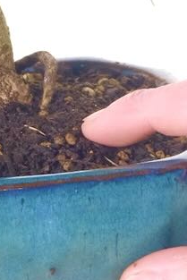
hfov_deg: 2.6
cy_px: -203
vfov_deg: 3.9
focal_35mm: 527
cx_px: -11
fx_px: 4101
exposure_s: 1/15
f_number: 13
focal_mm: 86
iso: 2000
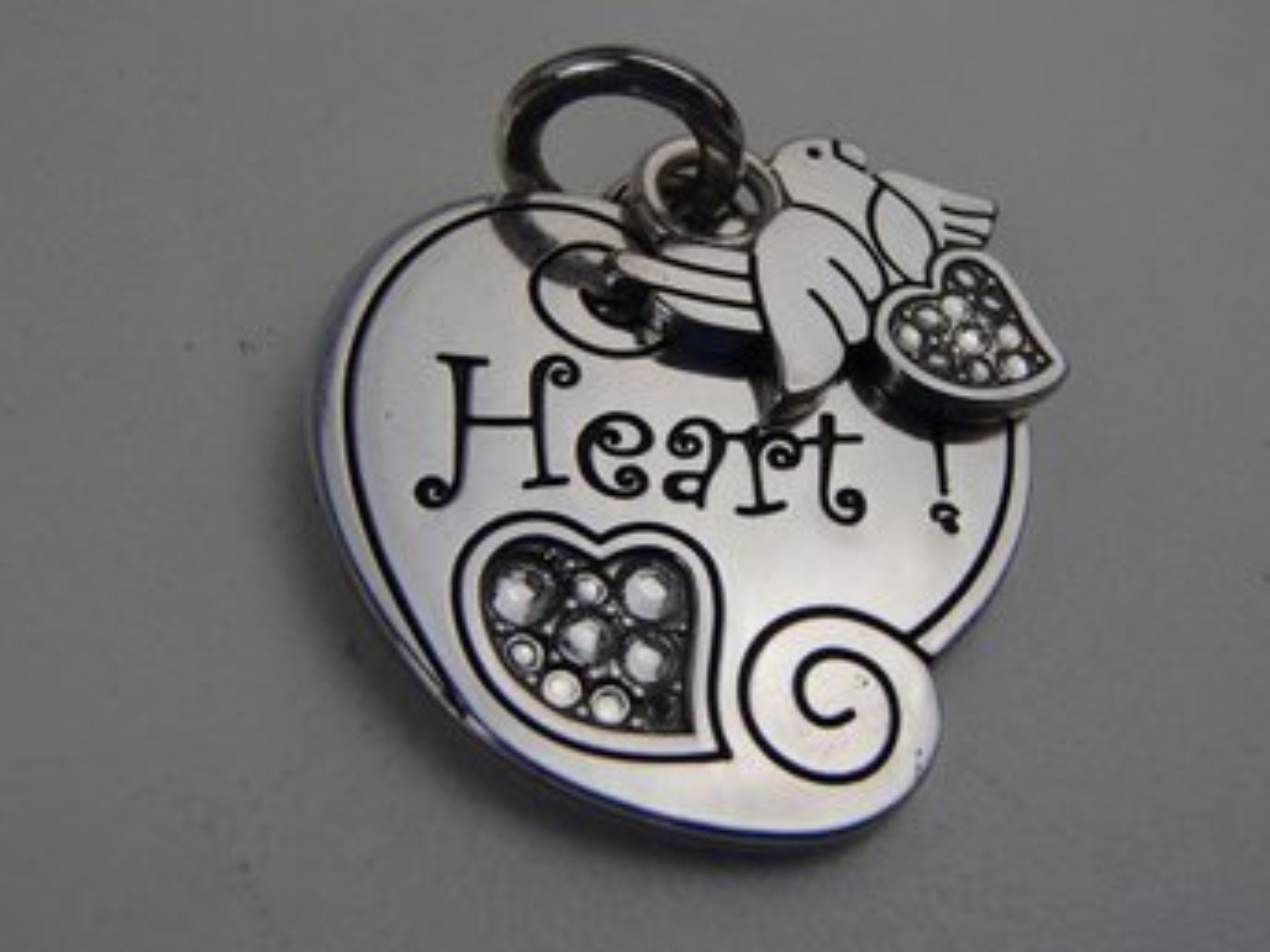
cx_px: 635
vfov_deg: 38.6
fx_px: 1357
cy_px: 476
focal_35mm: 37
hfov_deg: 50.2
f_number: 4.7
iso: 100
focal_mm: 6.64
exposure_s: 1/200
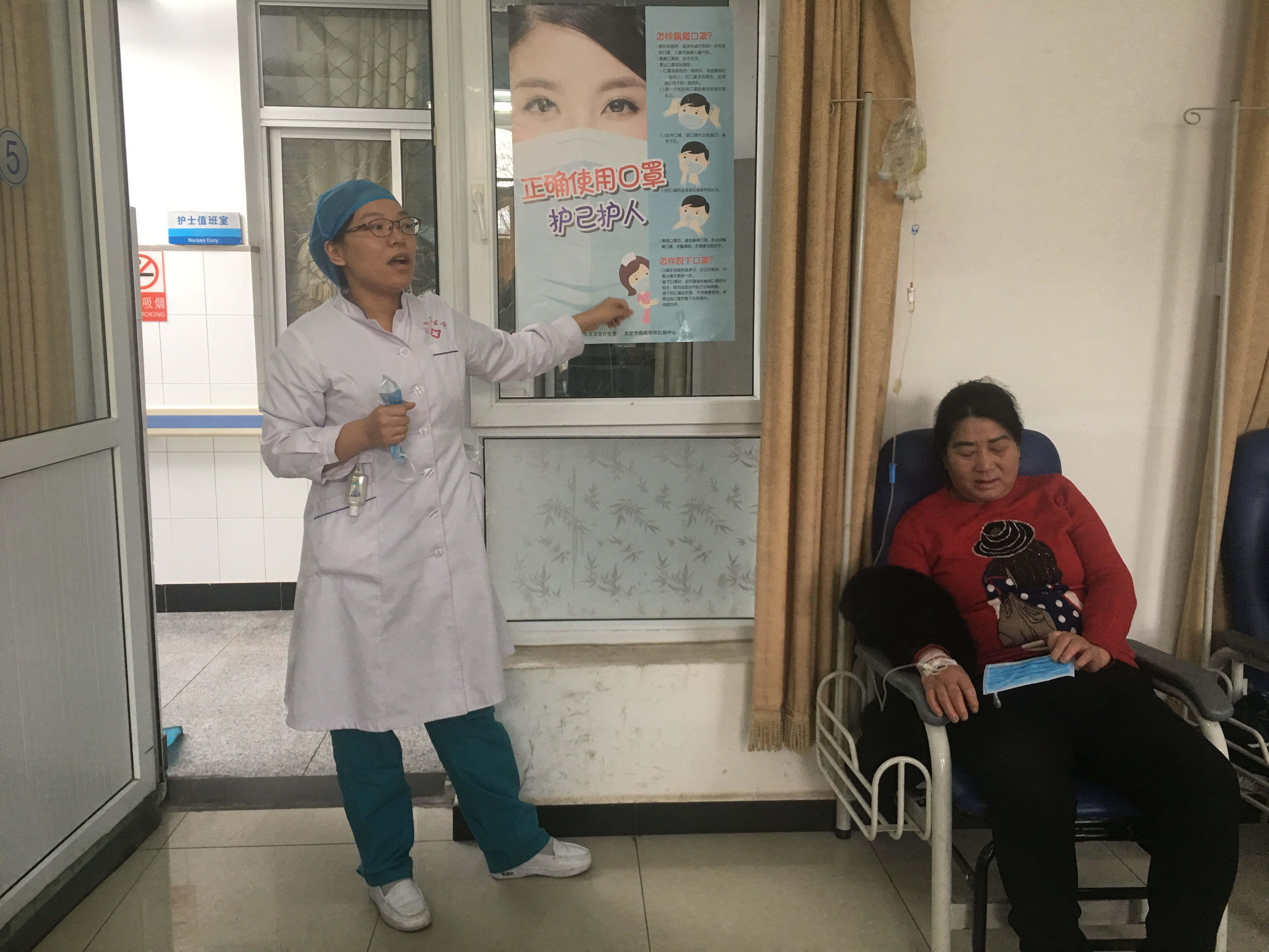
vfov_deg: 48.2
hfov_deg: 61.7
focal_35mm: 29
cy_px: 476
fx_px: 1063
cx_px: 634
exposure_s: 1/33
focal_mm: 4.15
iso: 64
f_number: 2.2
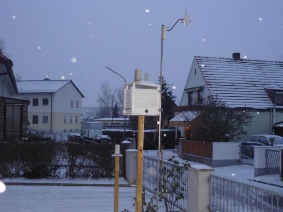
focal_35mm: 44
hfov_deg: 42.9
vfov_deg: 32.9
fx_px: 360
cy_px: 106
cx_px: 142
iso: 500
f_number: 3
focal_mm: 7.2
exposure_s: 1/8
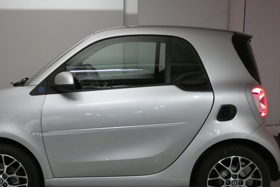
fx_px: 443
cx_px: 123
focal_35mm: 57
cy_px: 132
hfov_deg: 35.0
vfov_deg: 23.6
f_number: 3.6
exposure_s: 1/80
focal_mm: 7.3
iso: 640
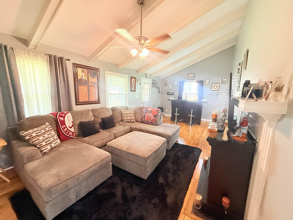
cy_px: 110
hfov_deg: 102.1
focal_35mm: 14
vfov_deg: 85.7
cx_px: 146
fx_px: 119
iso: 500
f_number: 2.2
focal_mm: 2.22
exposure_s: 1/60
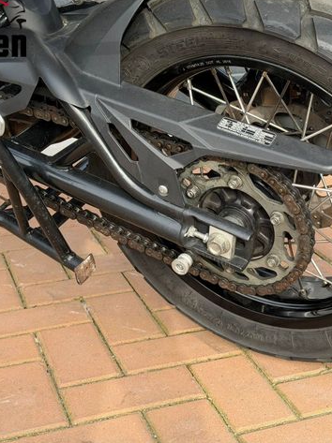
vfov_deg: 29.8
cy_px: 219
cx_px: 206
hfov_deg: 22.5
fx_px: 832
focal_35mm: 65
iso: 100
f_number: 1.78
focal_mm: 6.76
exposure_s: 1/681
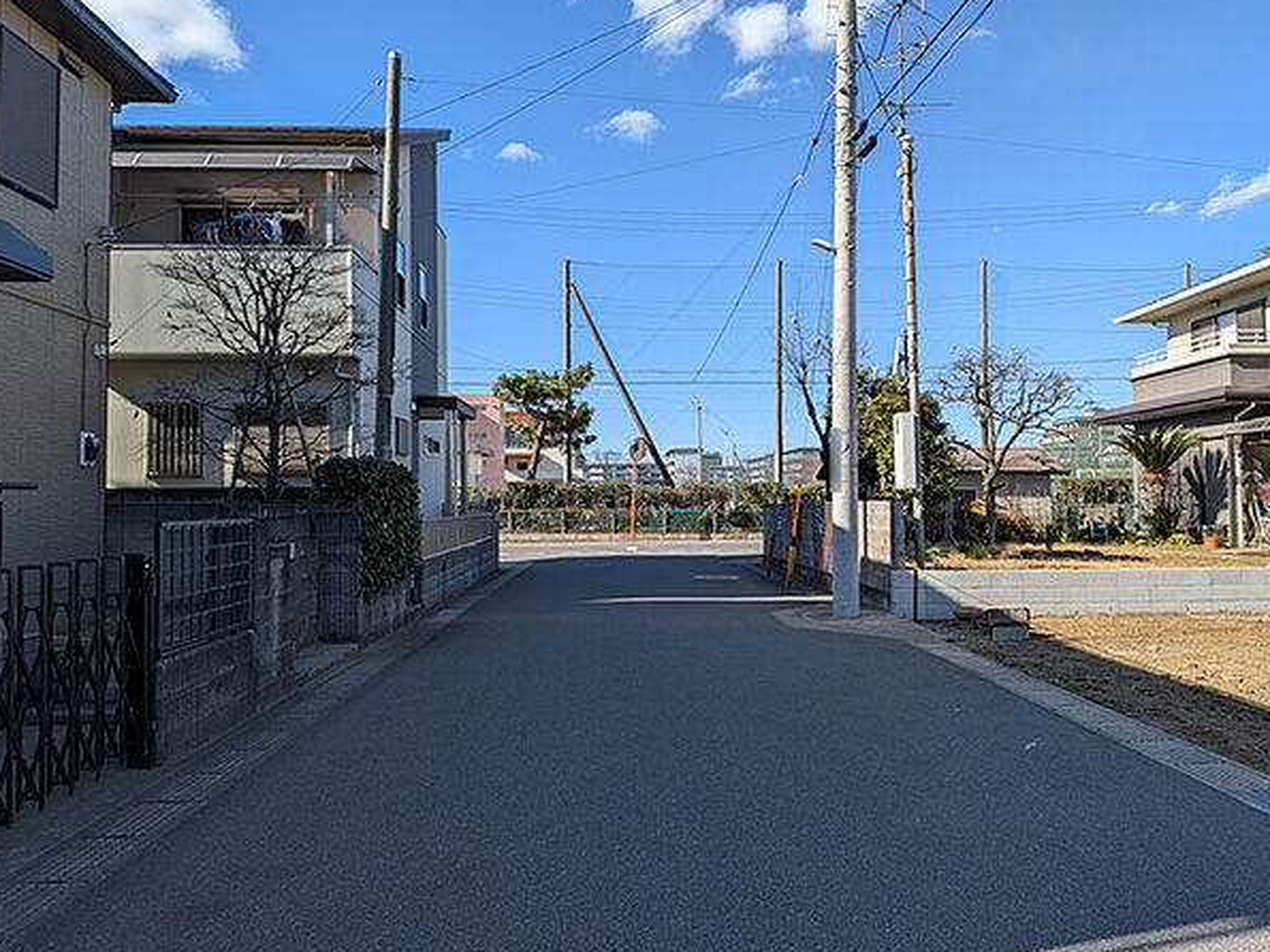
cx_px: 651
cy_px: 464
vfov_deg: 54.9
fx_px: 917
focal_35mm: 25
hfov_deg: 69.4
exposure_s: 1/1289
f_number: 1.7
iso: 28
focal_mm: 4.53
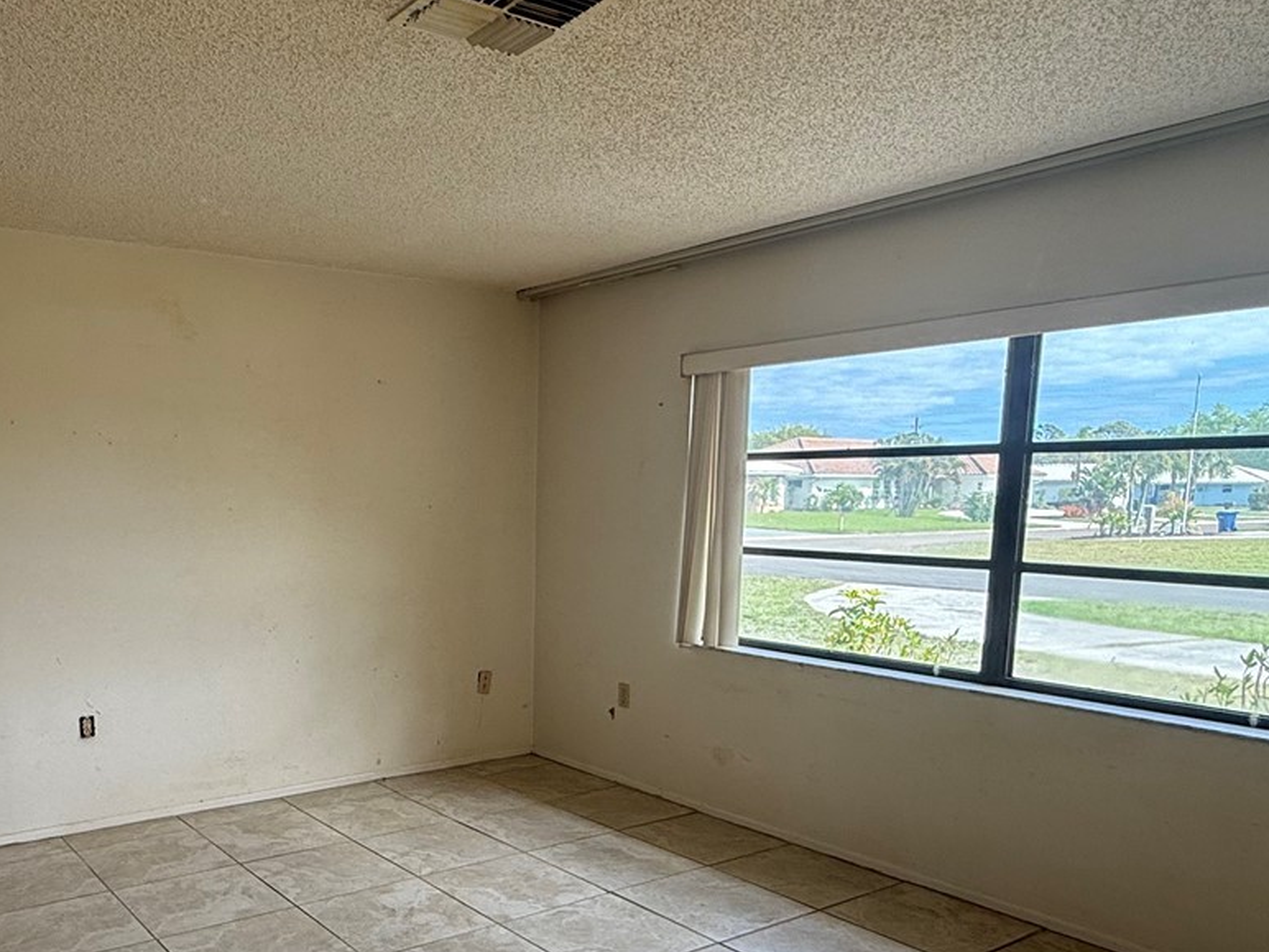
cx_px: 432
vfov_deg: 47.2
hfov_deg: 60.3
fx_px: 1063
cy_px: 654
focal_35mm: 29
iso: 64
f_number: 2.2
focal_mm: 2.22
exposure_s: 1/170
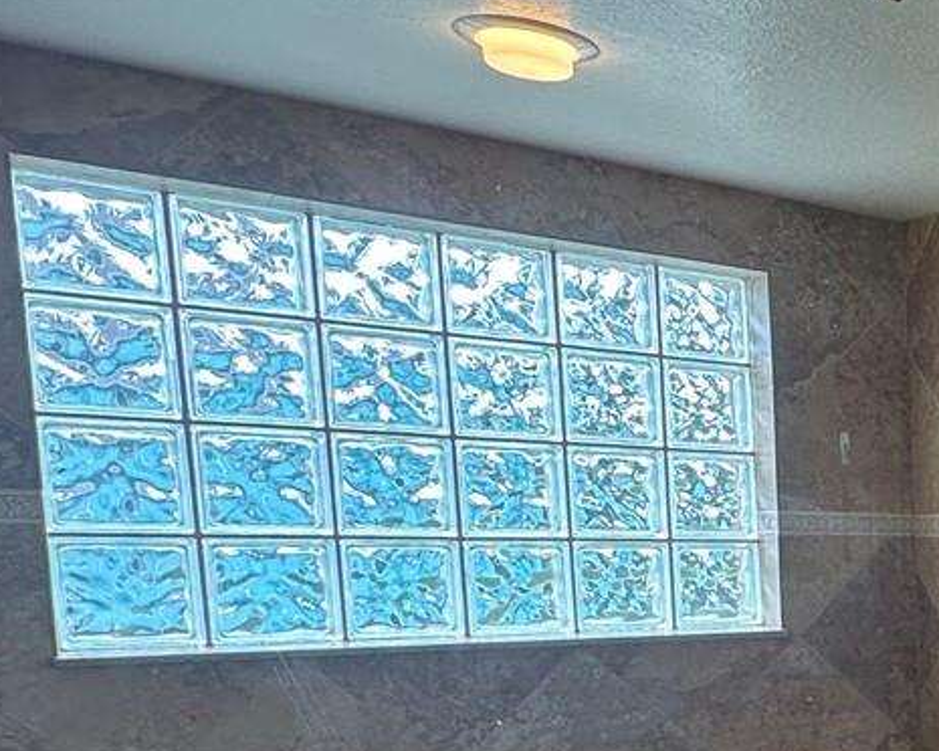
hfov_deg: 29.2
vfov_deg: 30.3
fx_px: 1306
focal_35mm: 47
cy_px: 713
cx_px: 1311
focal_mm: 2.22
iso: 100
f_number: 2.2
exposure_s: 1/120
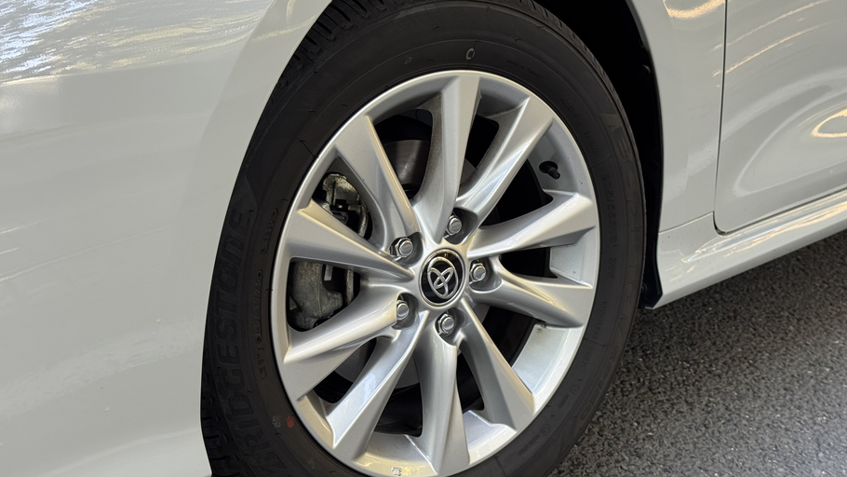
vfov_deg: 22.2
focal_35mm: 54
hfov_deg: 38.5
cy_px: 249
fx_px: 1213
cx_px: 431
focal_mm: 6.76
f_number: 1.78
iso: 160
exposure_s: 1/235
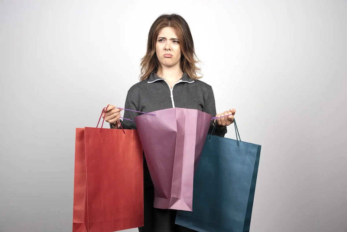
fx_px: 482
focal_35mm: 50
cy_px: 116
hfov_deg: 39.6
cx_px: 174
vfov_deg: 27.0
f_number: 8
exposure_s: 1/100
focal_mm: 50
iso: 200
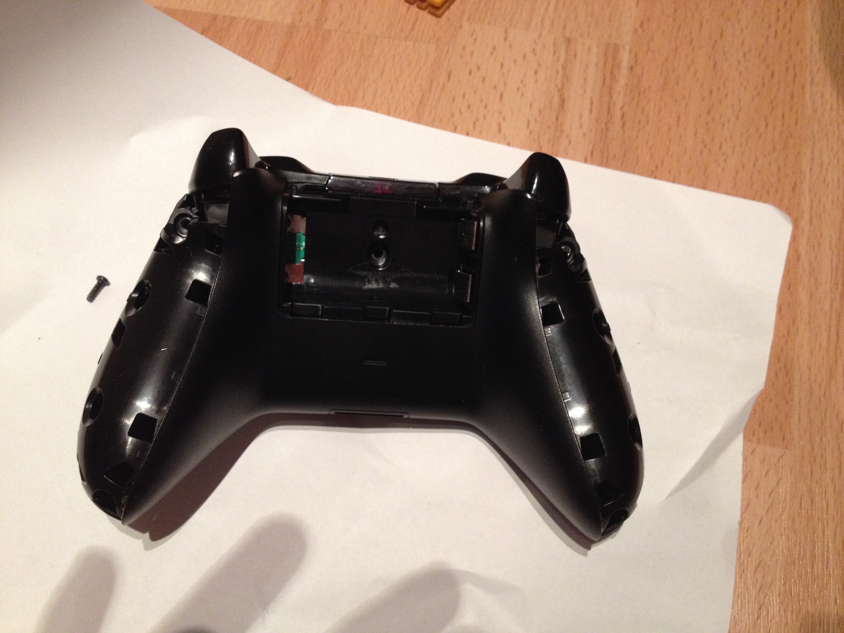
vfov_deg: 40.7
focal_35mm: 35
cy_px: 316
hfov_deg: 52.6
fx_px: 853
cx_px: 422
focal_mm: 4.28
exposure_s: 1/20
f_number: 2.4
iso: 250
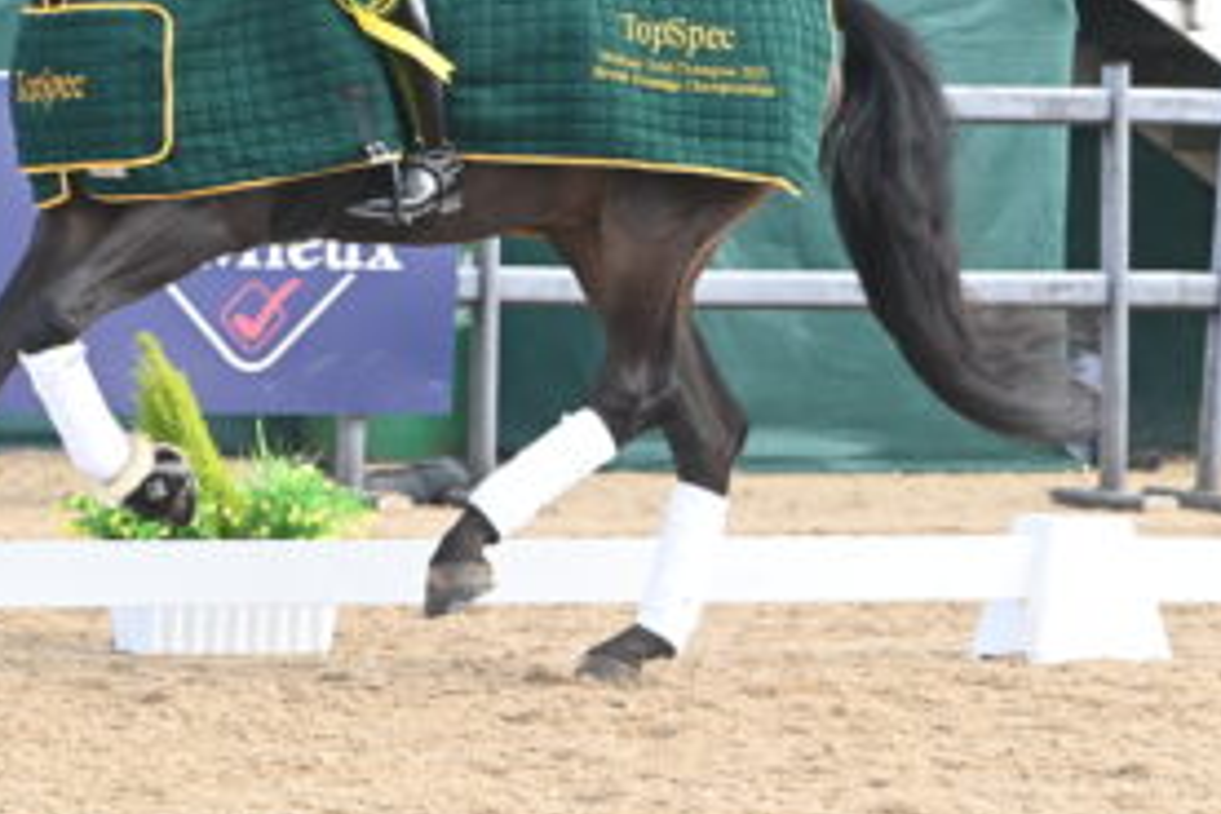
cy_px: -46
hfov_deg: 5.7
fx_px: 12175
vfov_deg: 3.8
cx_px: 349
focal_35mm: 359
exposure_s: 1/800
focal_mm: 160
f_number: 8
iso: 2000
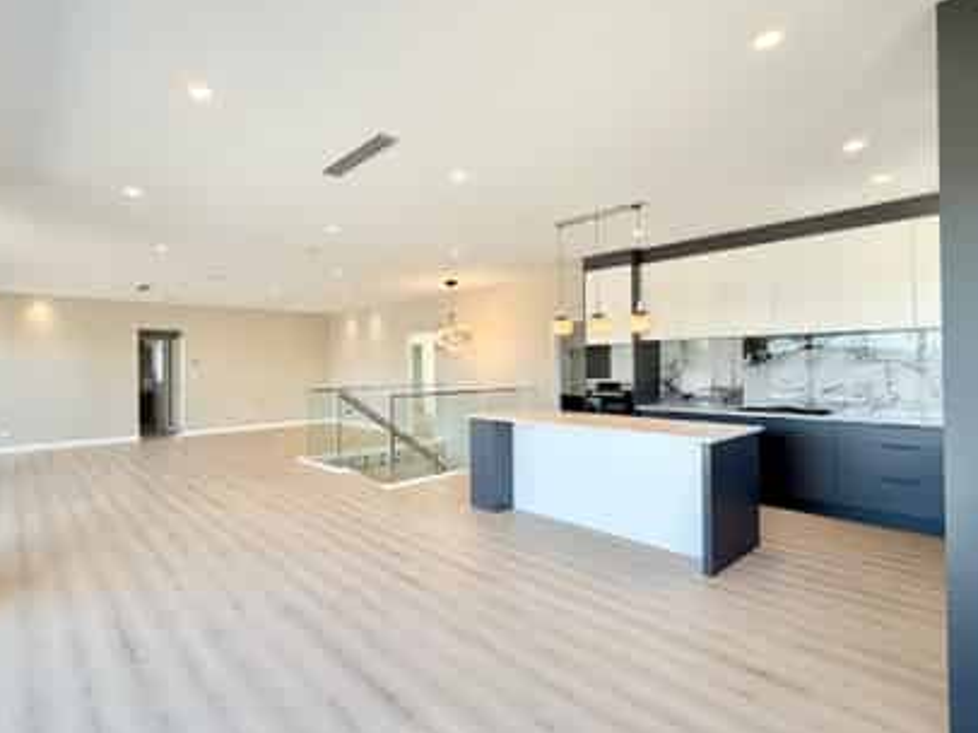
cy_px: 380
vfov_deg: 74.6
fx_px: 480
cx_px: 416
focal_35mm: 17
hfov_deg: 90.4
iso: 25
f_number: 2.2
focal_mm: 2.22
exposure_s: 1/100
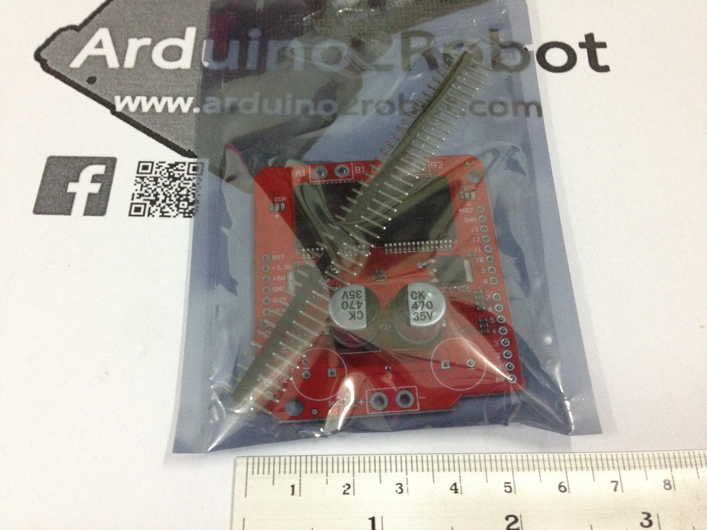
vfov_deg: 42.9
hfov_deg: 55.4
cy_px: 265
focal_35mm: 33
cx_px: 354
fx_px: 674
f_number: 2.4
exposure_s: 1/20
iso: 400
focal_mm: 4.12
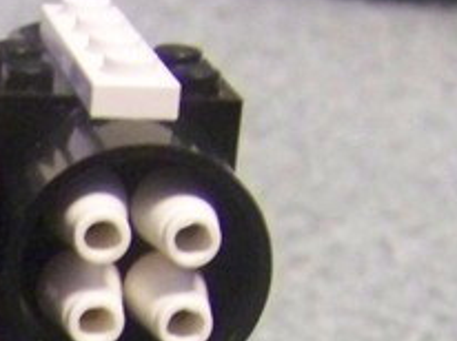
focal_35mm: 140
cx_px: -302
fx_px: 1846
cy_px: 529
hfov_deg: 13.1
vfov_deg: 10.2
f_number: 2.8
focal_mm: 5.85
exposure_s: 1/8
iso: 400
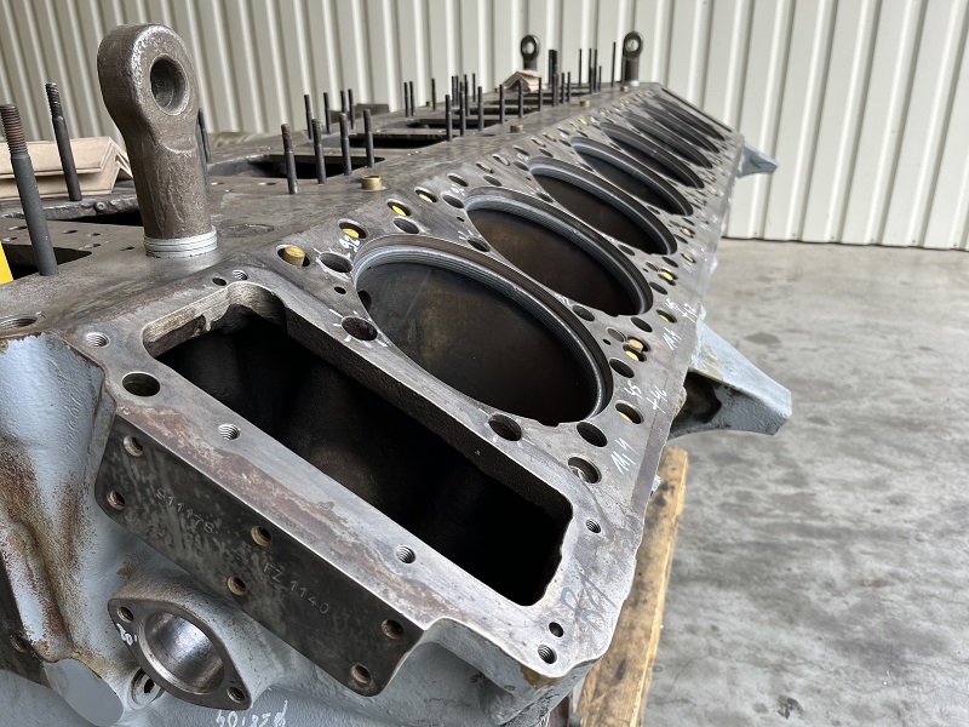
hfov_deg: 67.3
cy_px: 364
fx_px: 728
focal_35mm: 26
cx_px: 484
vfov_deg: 53.1
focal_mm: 5.1
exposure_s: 1/316
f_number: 1.6
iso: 50
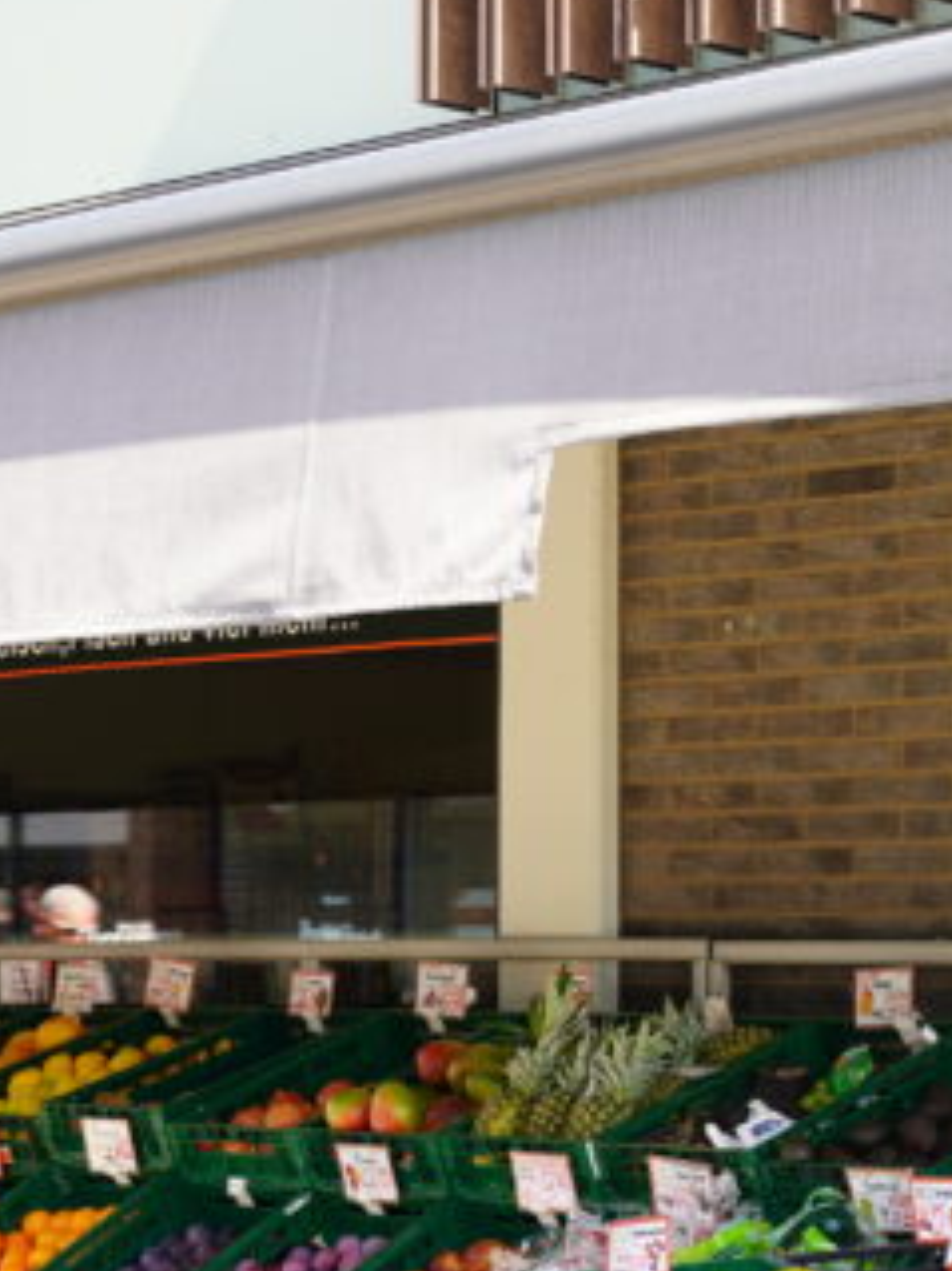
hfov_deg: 13.5
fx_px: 3963
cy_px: 663
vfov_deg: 18.2
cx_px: 1000
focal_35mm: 108
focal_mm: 35
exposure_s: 1/80
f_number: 5.6
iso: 100
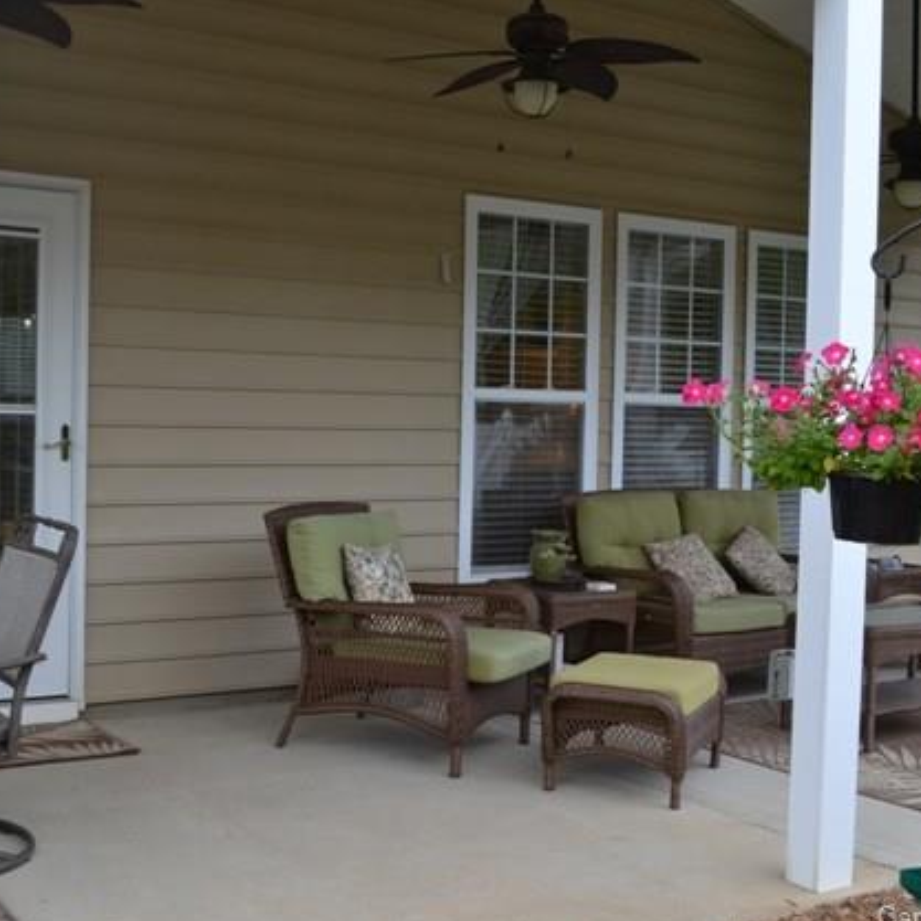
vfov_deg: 36.1
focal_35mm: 47
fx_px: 1415
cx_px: 424
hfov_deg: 36.0
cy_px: 467
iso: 220
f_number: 5.6
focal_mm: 24
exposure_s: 1/125
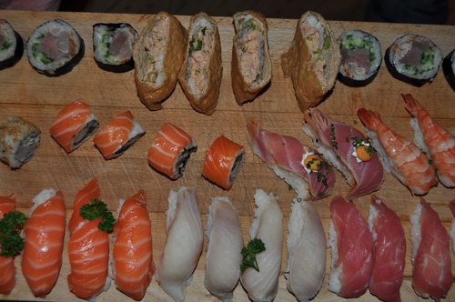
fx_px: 568
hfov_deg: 43.7
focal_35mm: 45
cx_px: 228
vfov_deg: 29.8
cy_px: 151
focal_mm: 30
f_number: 4.2
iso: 250
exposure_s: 1/60
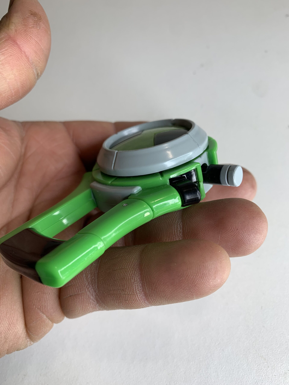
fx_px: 289
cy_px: 192
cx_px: 144
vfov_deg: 67.3
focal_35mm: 26
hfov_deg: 53.1
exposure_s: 1/180
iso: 25
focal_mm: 4.25
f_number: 1.8
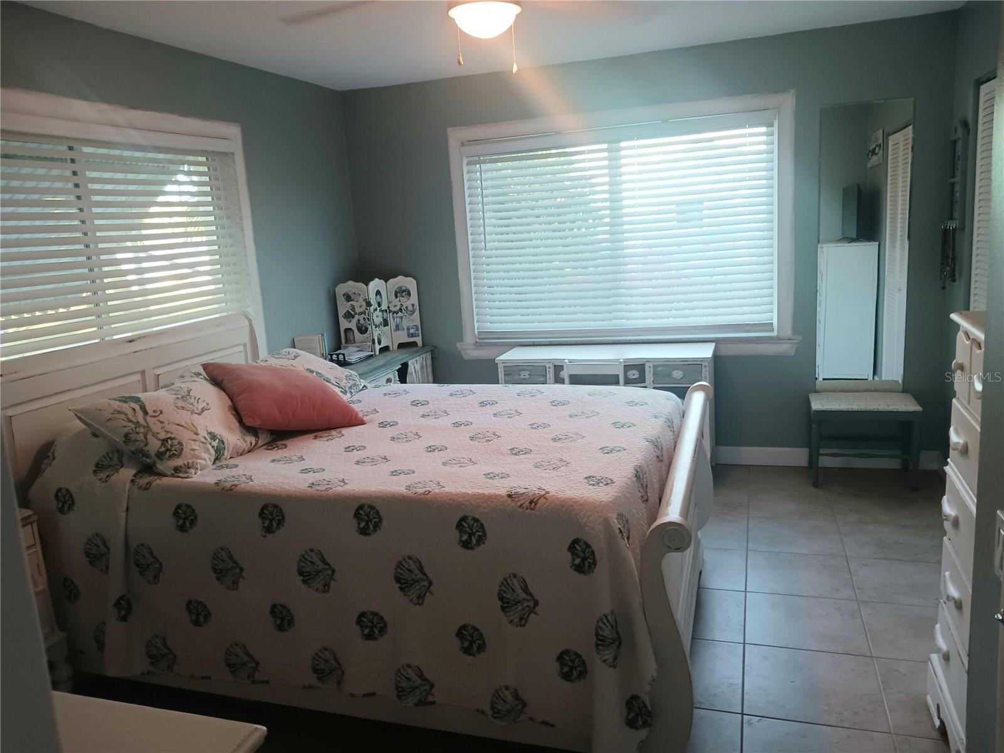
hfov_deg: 65.3
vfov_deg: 51.4
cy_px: 376
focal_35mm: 27
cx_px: 502
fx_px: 783
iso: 200
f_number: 1.8
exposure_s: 1/33.3
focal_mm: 4
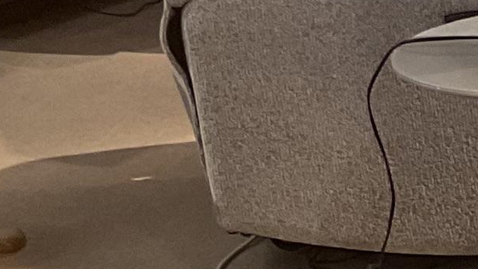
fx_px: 2638
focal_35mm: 208
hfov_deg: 9.3
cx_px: 1129
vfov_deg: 5.6
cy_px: 646
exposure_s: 1/50
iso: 40
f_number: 1.8
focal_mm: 3
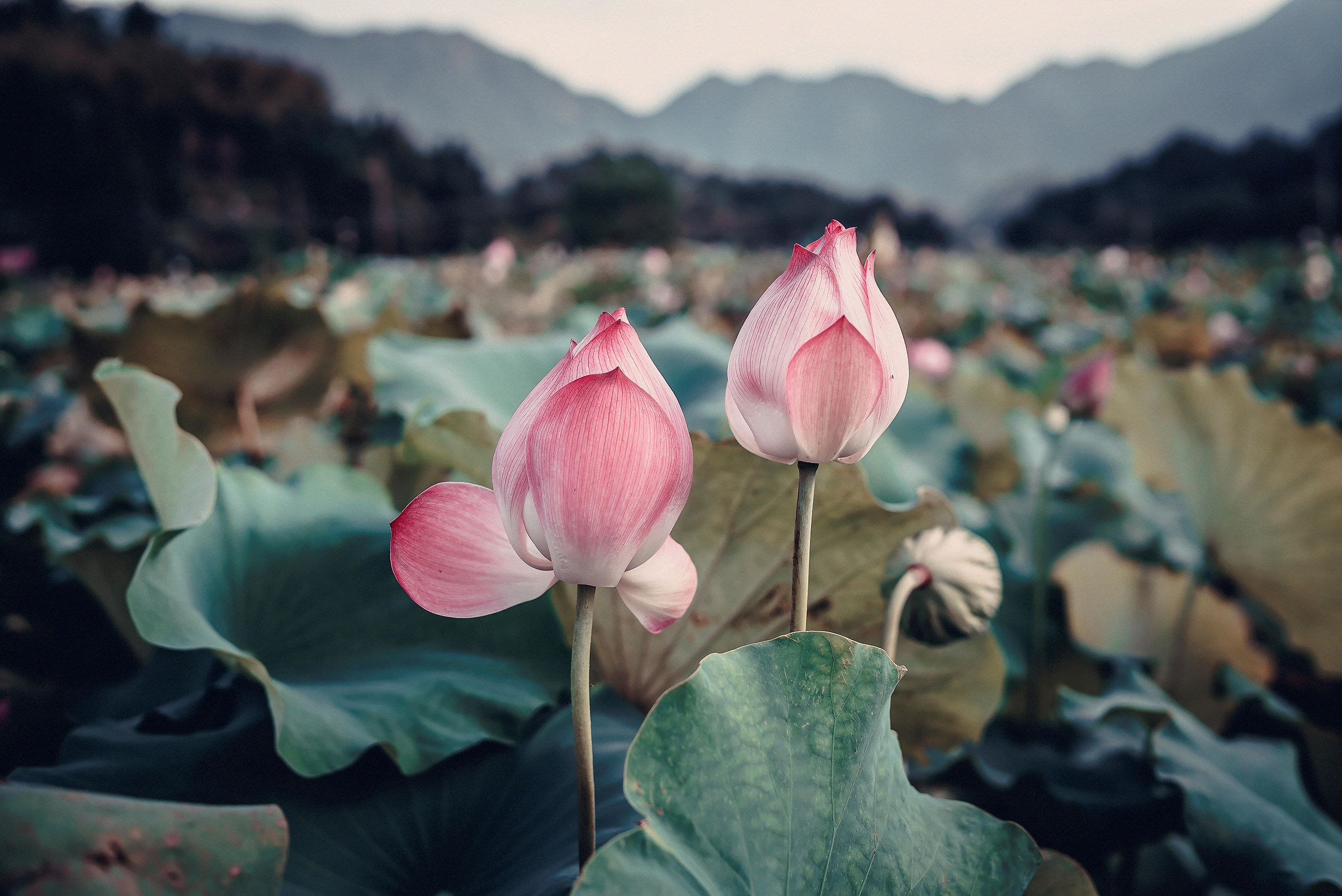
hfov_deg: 54.4
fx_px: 1305
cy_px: 448
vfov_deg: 37.9
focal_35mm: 35
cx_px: 671
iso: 100
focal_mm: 35
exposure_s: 1/800
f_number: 2.8
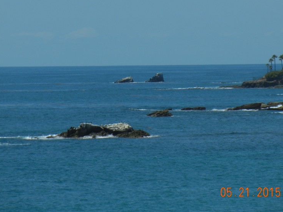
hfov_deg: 5.5
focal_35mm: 363
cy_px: 76
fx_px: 2967
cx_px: 145
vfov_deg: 4.1
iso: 160
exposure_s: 1/445
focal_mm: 47.2
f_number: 10.2
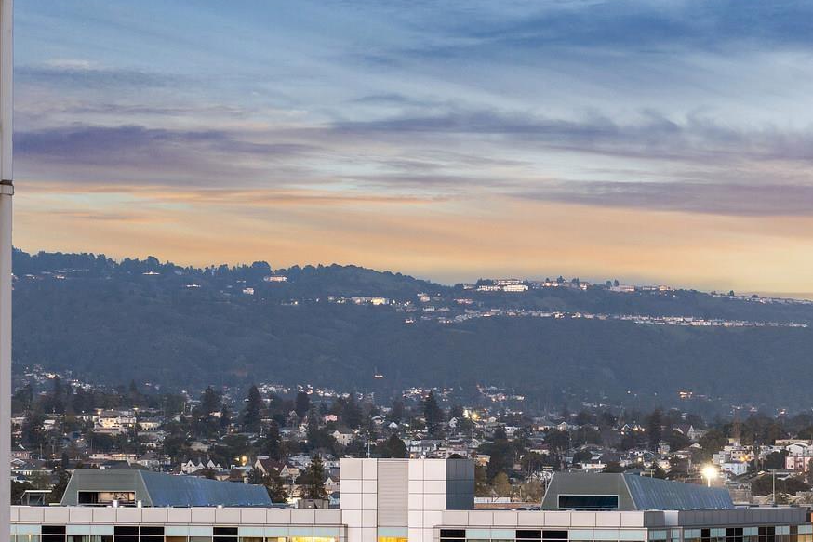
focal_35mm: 253
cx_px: 789
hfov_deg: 8.1
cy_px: 463
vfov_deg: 5.4
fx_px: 5714
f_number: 11
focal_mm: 108
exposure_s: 3.2
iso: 160
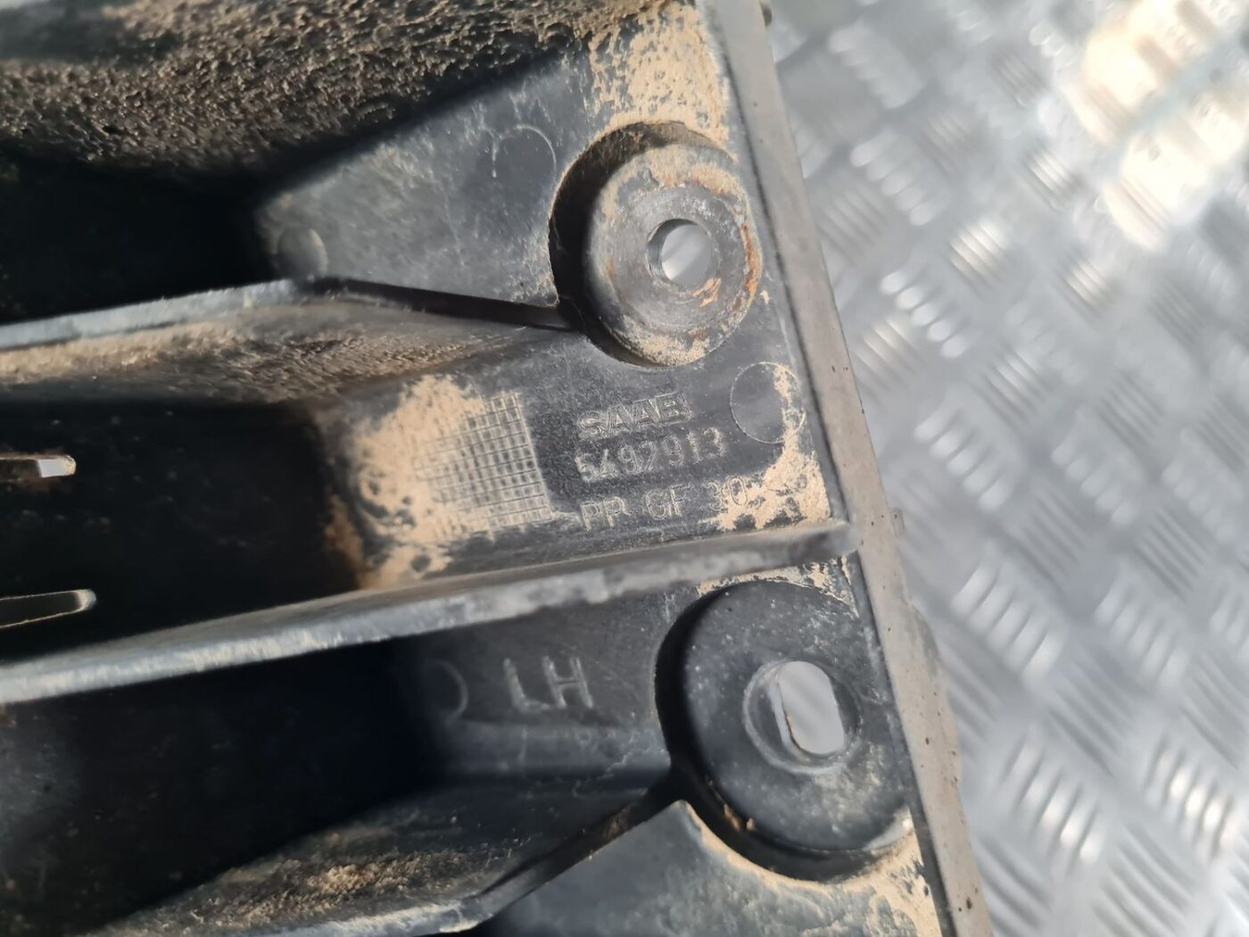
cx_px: 624
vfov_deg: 53.1
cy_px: 468
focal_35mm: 26
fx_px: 938
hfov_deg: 67.3
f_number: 1.8
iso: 320
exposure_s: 1/100
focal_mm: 5.4
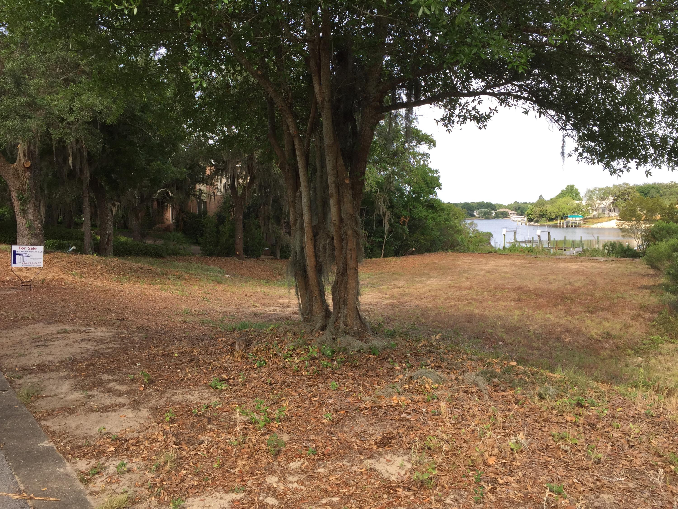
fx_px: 568
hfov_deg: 61.7
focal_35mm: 29
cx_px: 339
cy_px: 254
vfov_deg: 48.2
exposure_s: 1/638
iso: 32
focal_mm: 4.15
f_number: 2.2
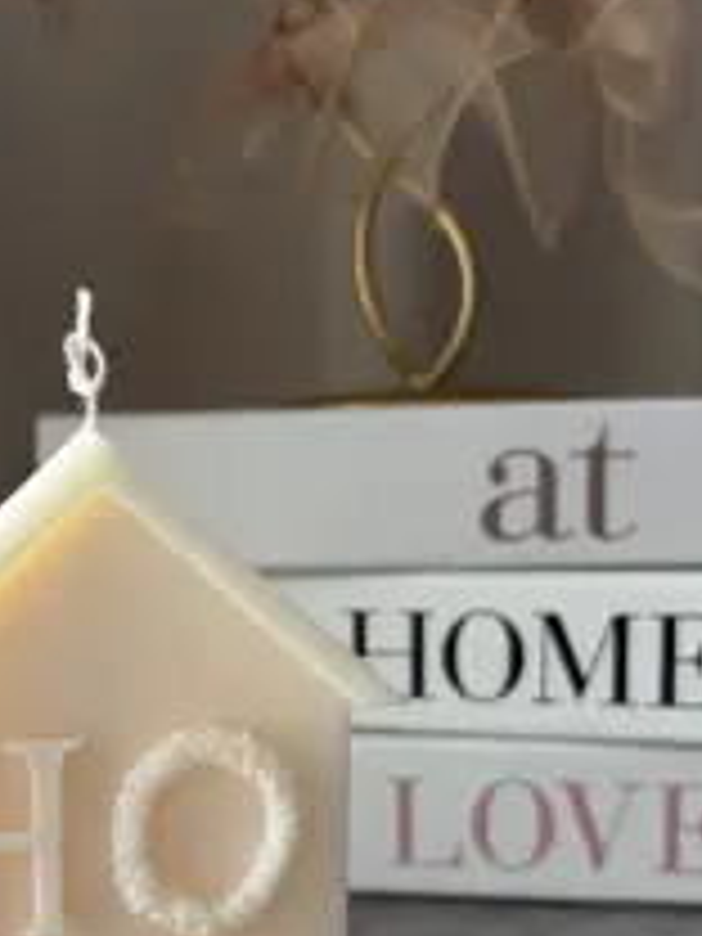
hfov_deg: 28.6
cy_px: 626
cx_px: 162
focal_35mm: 50
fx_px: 1352
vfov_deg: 37.8
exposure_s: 1/122
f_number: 1.6
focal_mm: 5.96
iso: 80
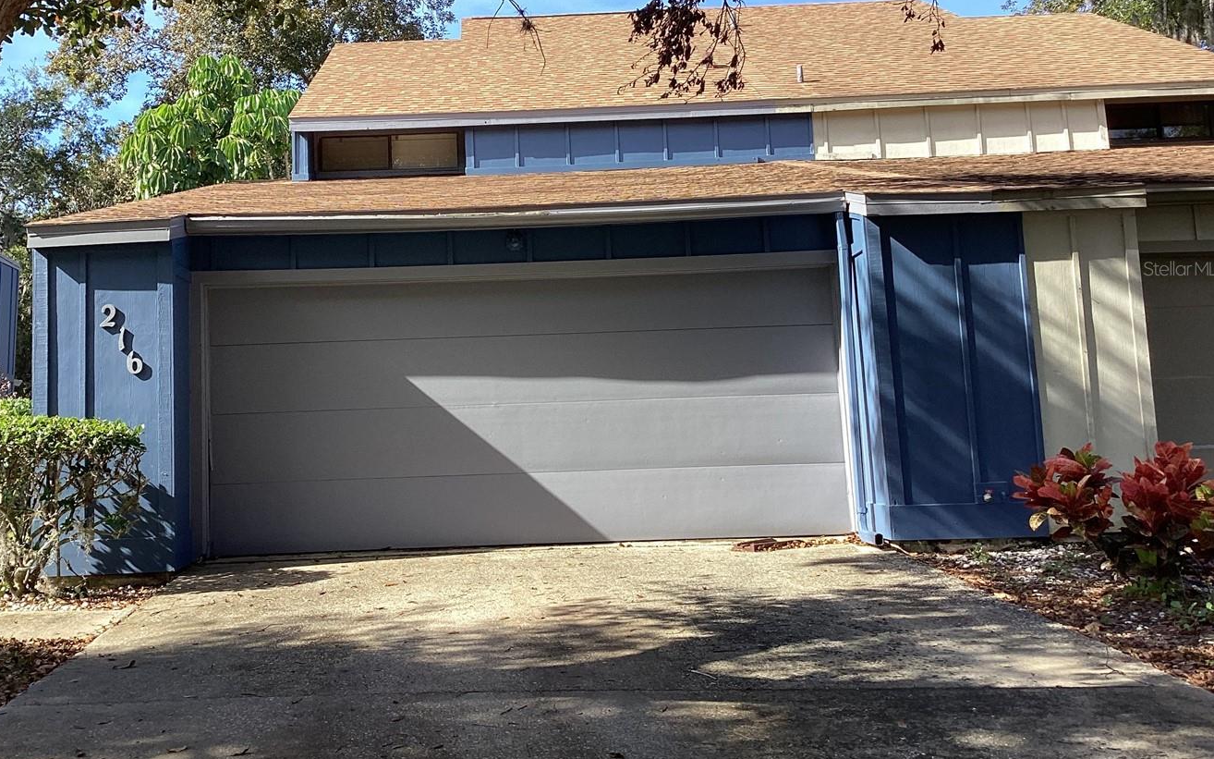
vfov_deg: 31.8
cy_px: 268
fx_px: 1323
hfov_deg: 49.0
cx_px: 492
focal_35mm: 40
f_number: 2.4
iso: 25
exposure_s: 1/397
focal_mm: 3.3
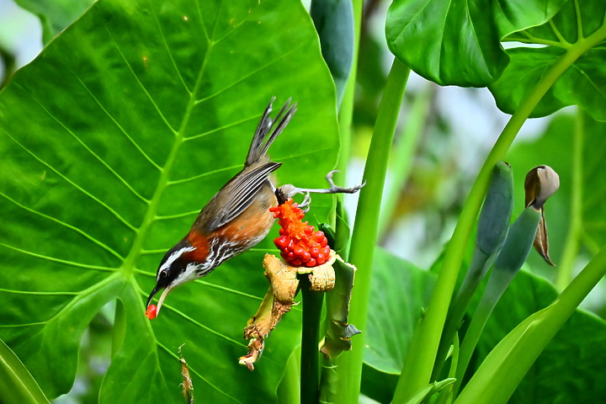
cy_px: 202
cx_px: 303
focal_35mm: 375
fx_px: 6312
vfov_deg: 3.7
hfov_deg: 5.5
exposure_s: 1/3200
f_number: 6.3
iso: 3200
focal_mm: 250
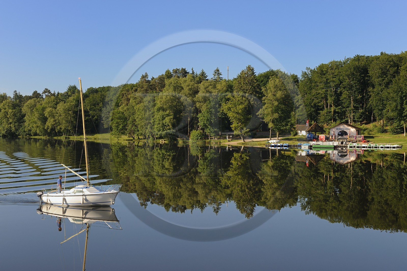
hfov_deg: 35.7
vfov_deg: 24.2
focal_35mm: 56
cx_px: 204
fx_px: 633
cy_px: 136
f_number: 10
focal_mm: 56
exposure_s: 1/160
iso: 200
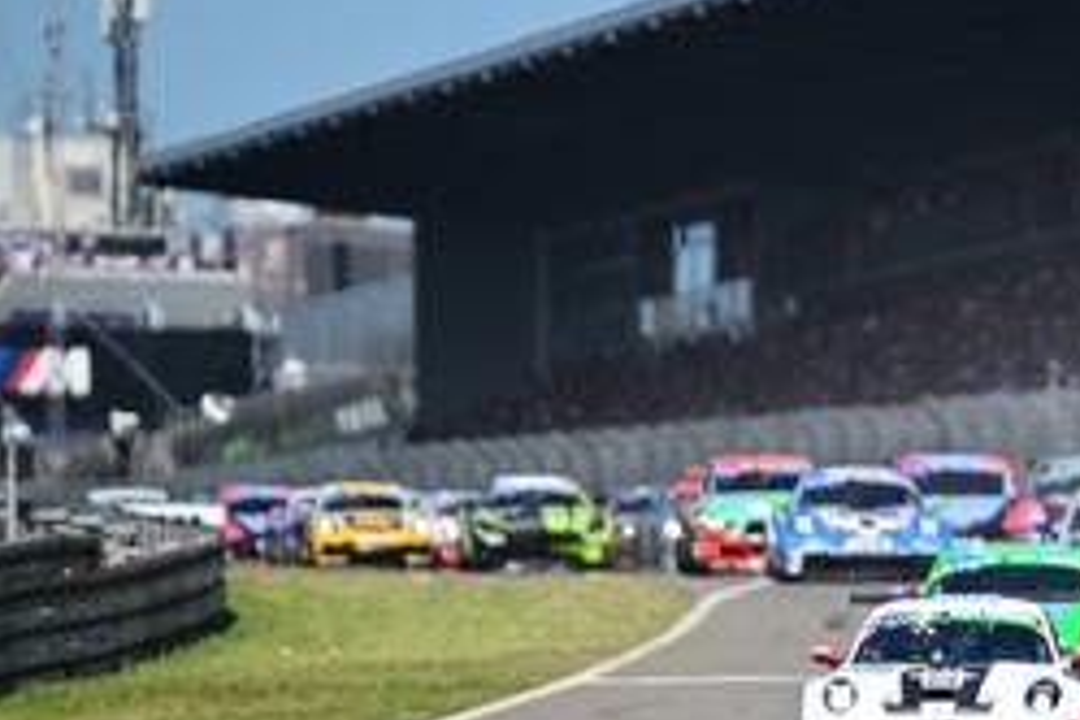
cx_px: 1297
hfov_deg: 2.9
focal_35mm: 722
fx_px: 21658
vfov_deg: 1.9
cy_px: 776
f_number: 2.8
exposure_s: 1/2000
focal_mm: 300
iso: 90
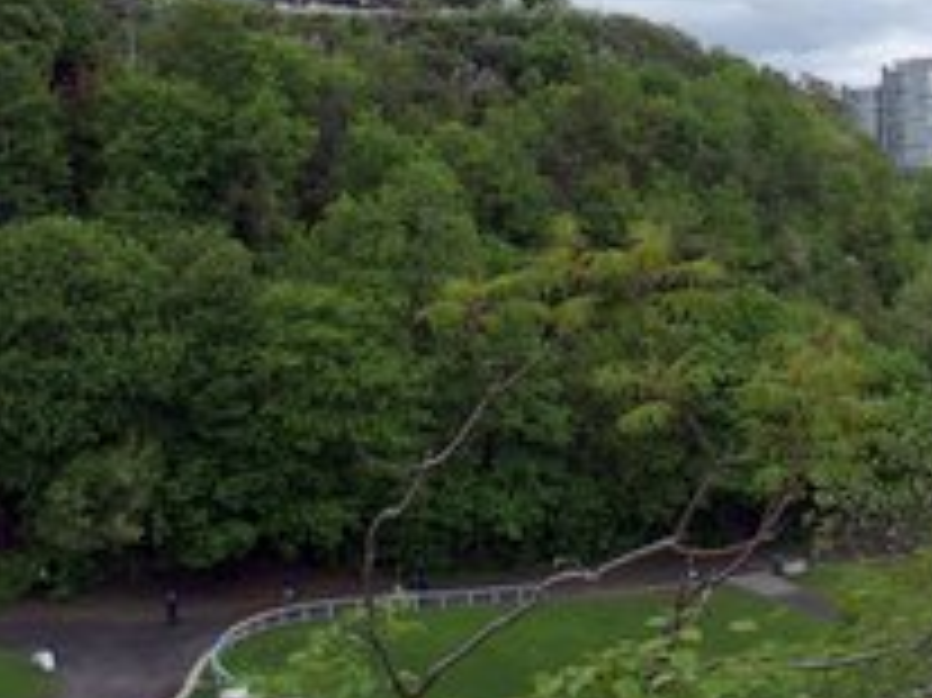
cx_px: 788
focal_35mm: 65
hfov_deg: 29.0
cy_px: 63
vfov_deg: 22.0
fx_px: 1749
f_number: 3.5
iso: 100
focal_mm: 6
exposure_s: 1/800
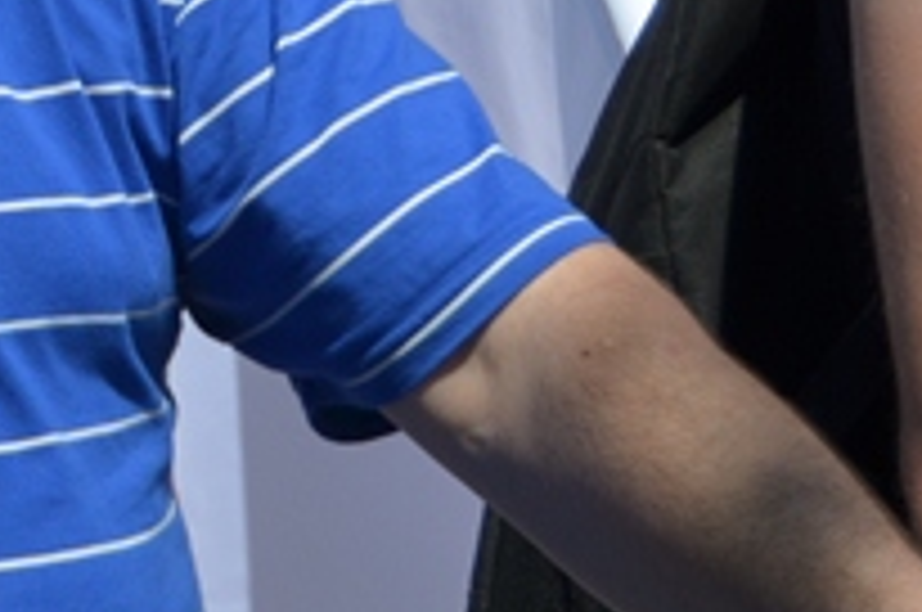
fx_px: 7646
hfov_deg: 6.8
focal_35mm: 299
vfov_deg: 4.5
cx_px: -661
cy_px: -333
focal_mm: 40
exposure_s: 1/2000
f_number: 5
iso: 200
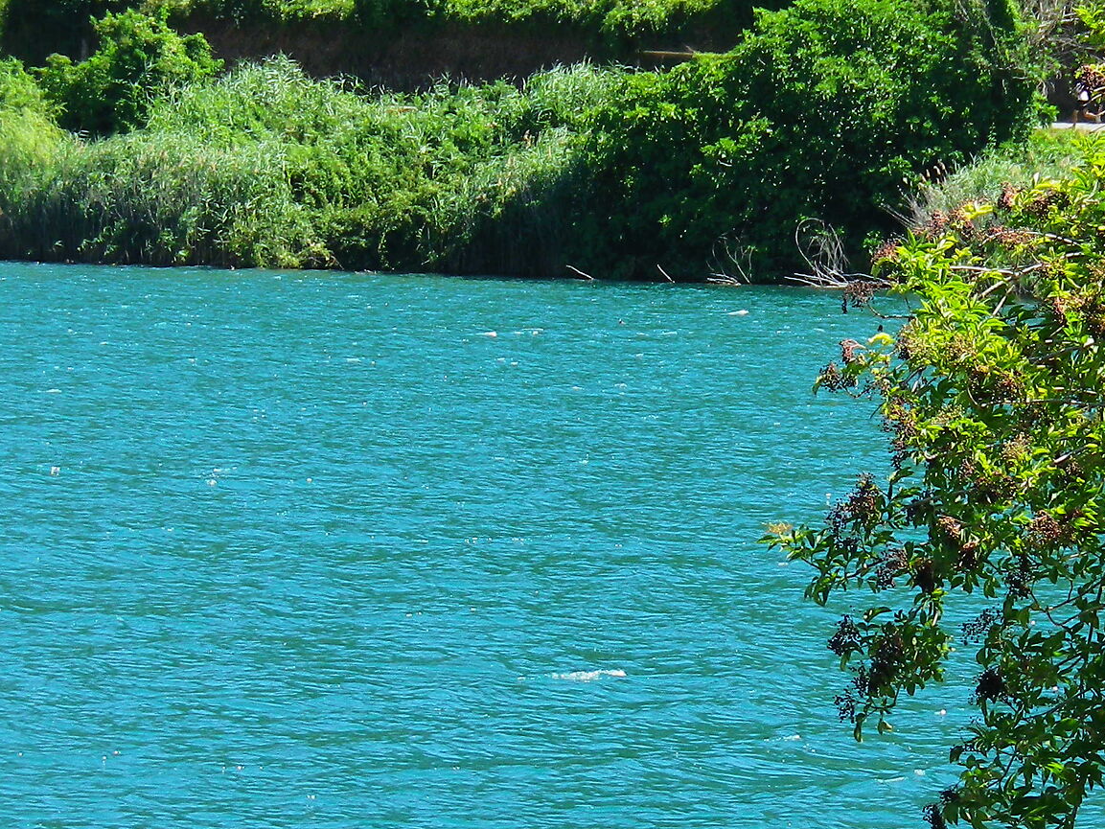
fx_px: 9833
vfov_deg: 4.8
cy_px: 272
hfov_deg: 6.4
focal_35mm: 308
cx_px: 1026
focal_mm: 26.2
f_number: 5.6
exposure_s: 1/125
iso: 80
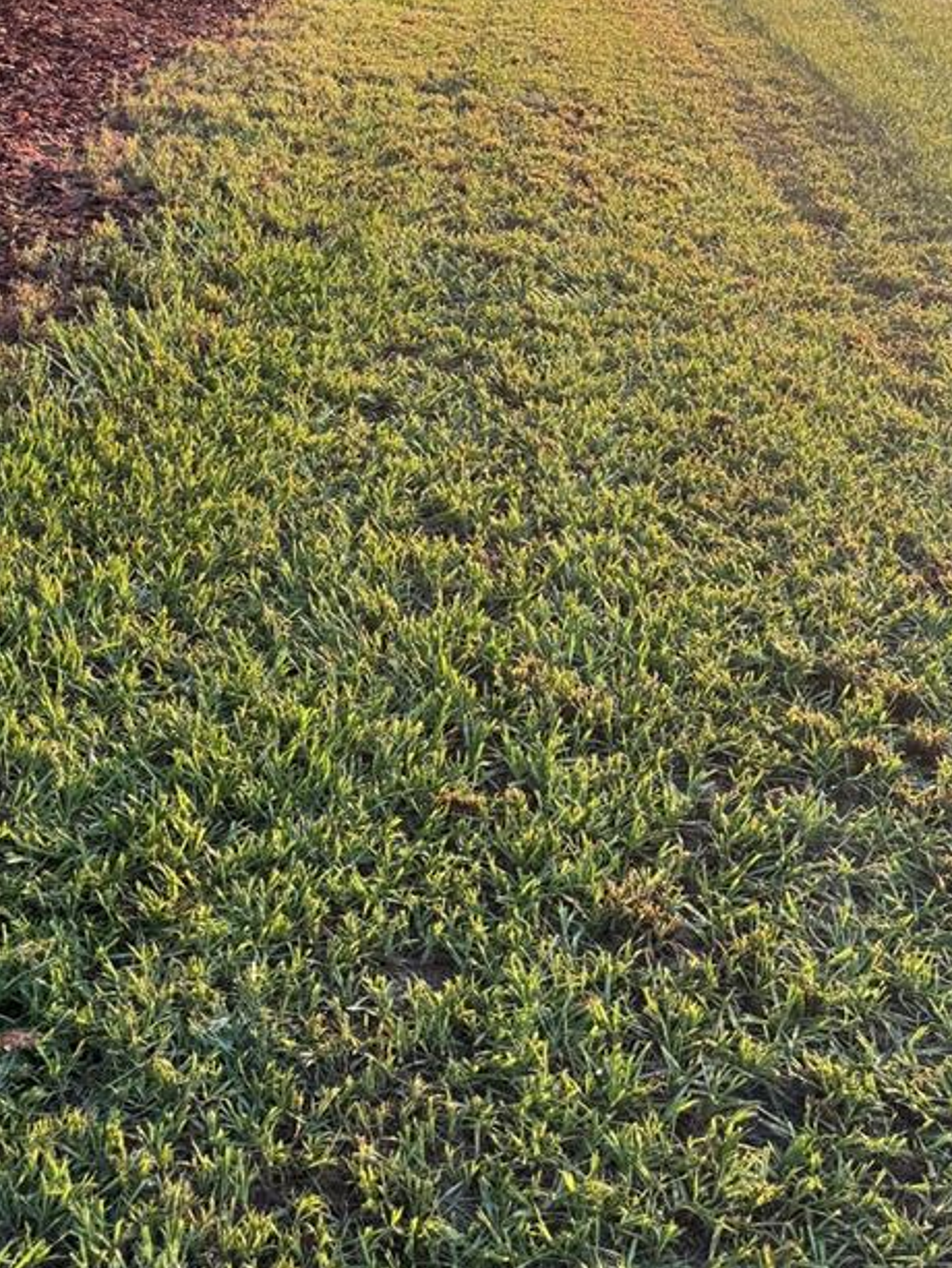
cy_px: 161
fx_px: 1723
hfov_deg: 30.7
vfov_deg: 38.1
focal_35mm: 47
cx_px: 331
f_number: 1.78
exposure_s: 1/221
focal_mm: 6.76
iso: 64
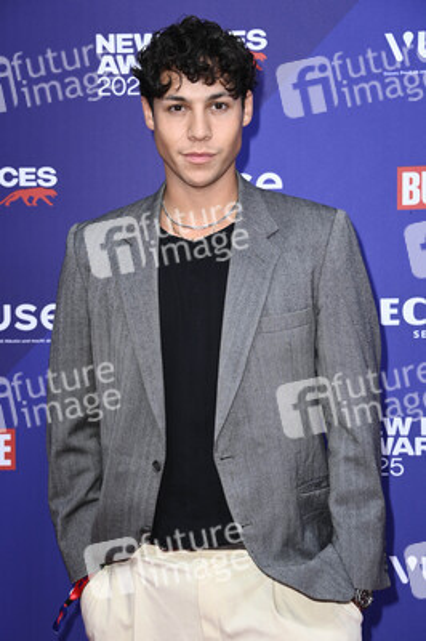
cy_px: 320
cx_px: 213
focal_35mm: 85
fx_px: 1511
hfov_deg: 16.0
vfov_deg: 23.9
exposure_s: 1/250
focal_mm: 85
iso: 800
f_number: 5.6
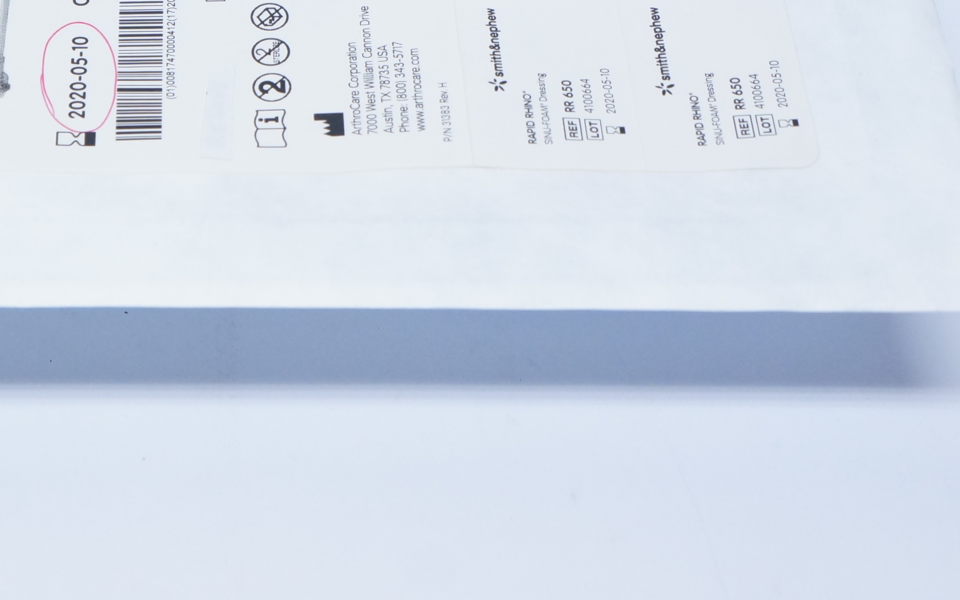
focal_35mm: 88
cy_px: 17
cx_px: 170
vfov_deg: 14.6
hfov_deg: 23.2
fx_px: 2302
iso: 800
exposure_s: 1/60
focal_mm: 28
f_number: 6.3
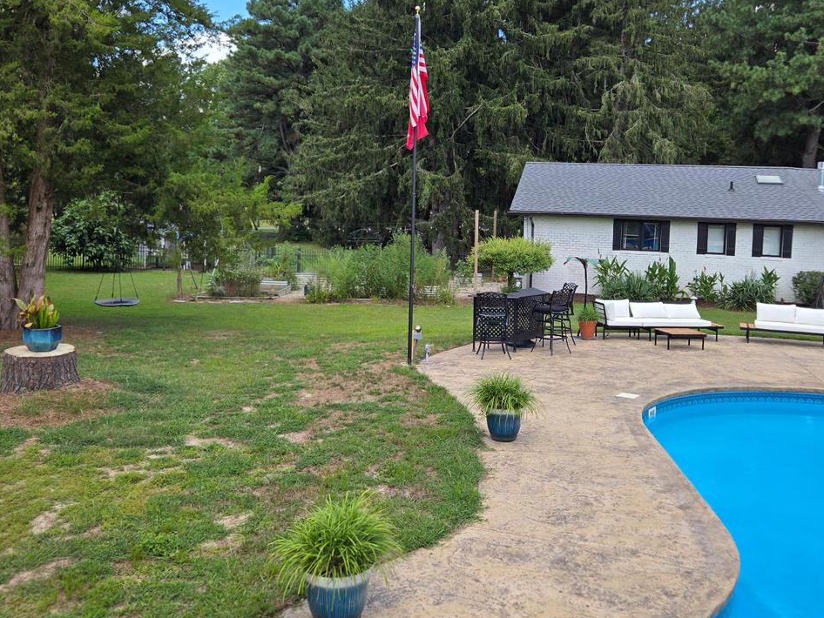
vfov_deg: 40.5
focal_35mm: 35
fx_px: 833
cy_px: 238
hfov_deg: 52.6
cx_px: 423
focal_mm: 5.4
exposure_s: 1/788
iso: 25
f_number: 1.8
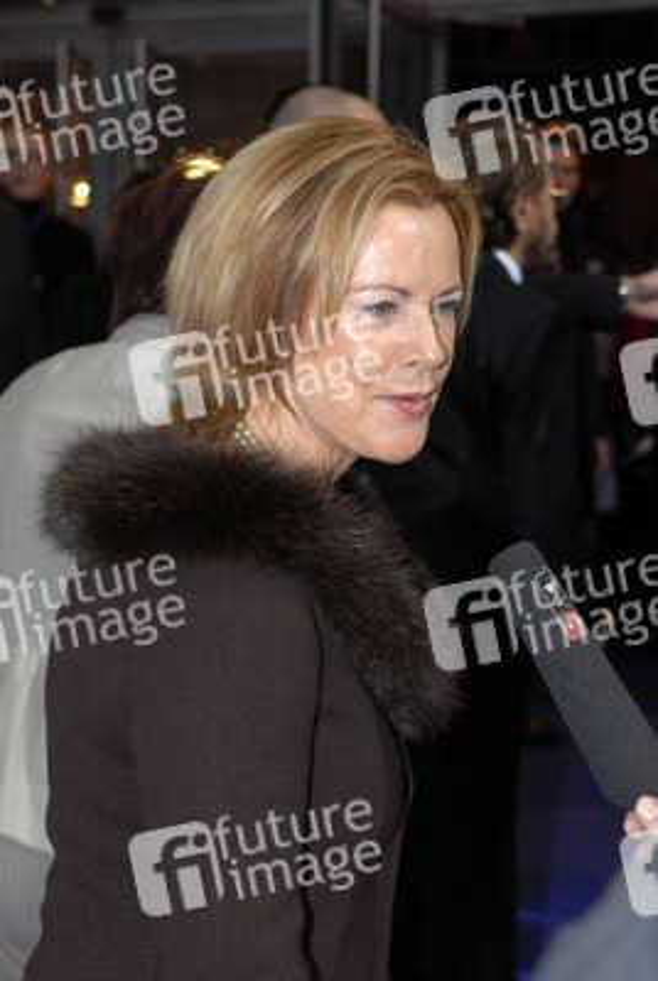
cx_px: 329
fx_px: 2254
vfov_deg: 24.6
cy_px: 490
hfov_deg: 16.6
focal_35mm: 82
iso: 400
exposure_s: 1/100
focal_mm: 55
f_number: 5.6
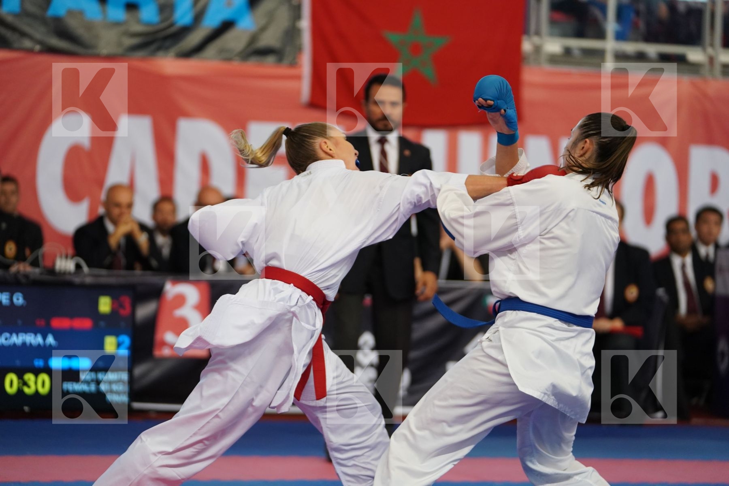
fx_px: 2653
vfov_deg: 10.5
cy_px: 243
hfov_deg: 15.6
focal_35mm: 131
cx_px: 364
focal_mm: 131
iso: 2500
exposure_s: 1/1000
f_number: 2.8
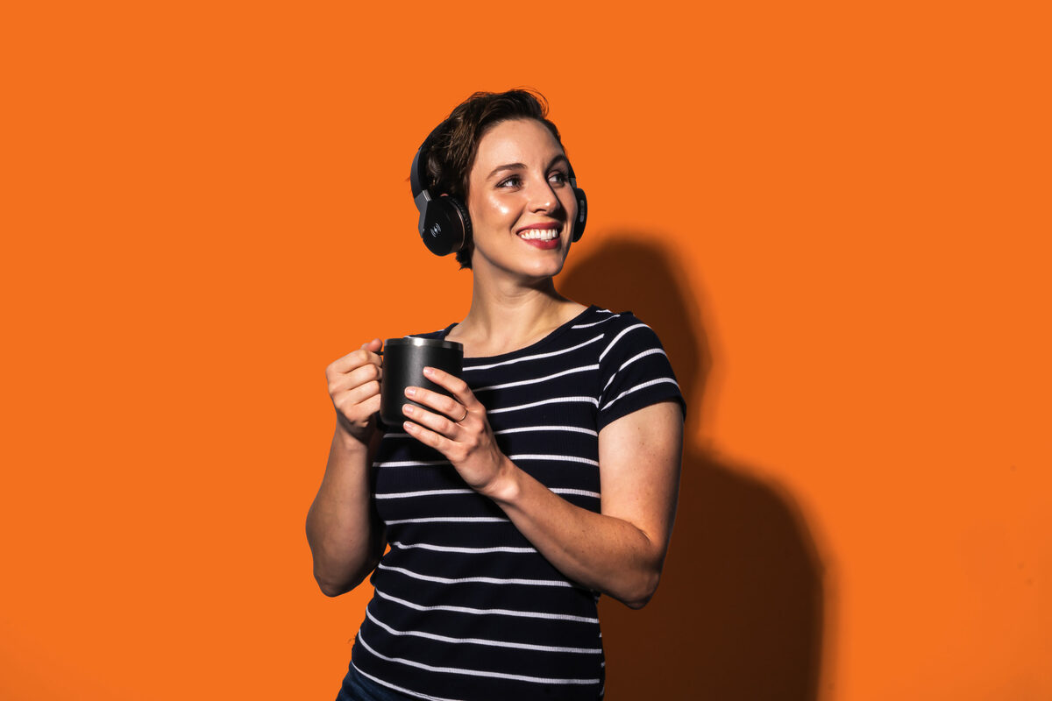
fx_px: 1534
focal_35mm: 52
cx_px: 526
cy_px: 350
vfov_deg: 25.8
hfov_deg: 37.9
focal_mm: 35
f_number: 18
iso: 100
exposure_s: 1/80
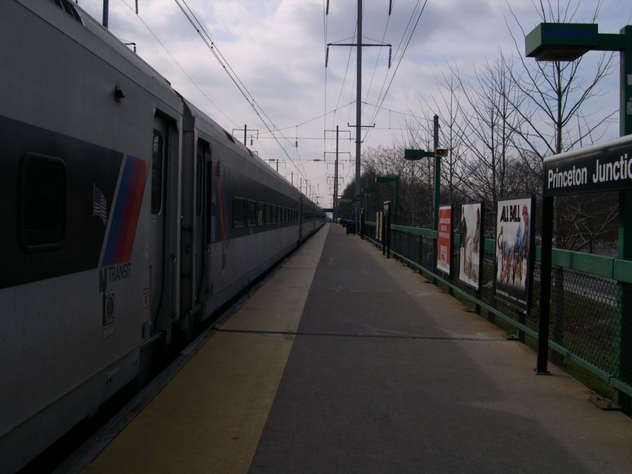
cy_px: 237
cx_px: 316
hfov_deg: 49.0
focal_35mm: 38
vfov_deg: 37.7
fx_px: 694
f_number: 7.6
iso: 100
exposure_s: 1/277
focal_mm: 8
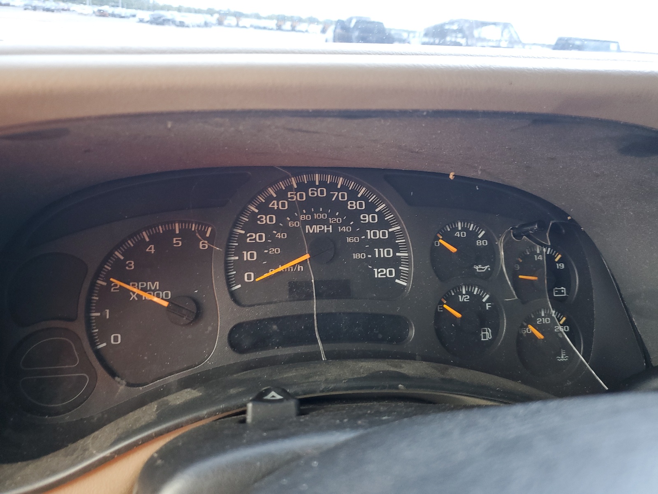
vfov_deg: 53.1
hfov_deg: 67.3
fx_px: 494
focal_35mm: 26
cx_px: 329
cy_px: 247
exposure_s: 1/120
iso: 96
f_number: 1.5
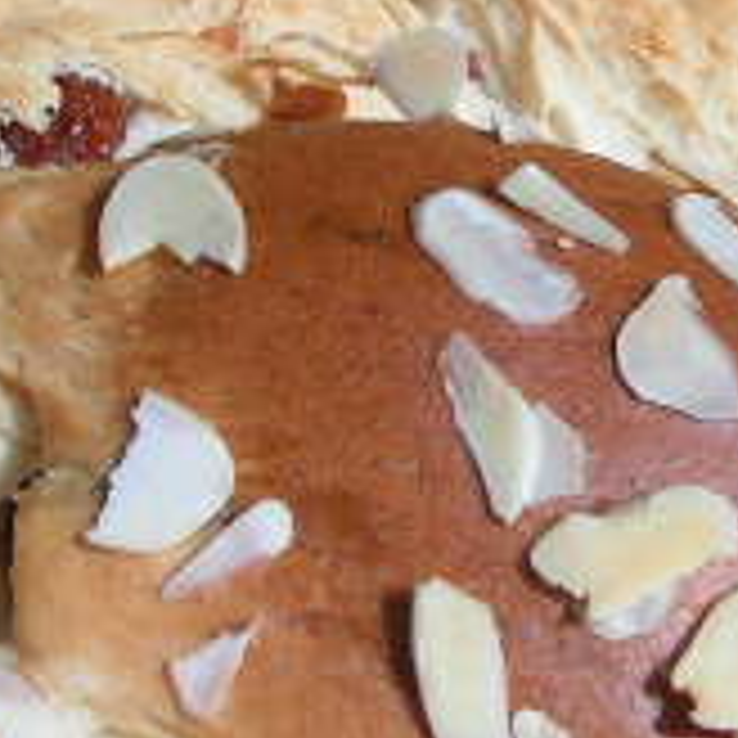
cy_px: 279
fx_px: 3160
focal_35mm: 131
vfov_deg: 13.3
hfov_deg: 13.3
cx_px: 522
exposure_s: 1/250
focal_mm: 5.8
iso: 50
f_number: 5.6
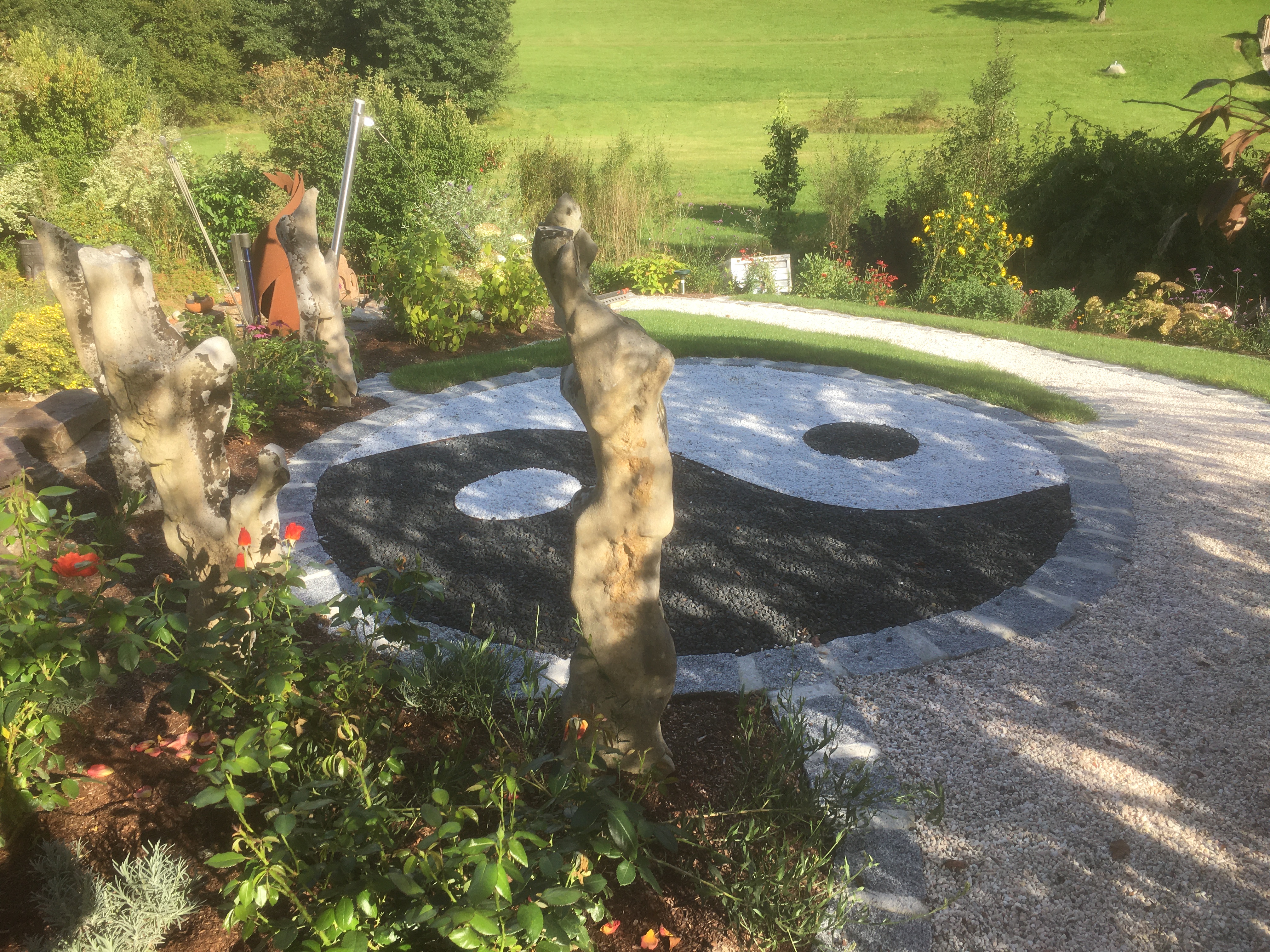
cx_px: 635
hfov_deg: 61.7
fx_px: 1064
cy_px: 476
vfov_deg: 48.2
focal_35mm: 29
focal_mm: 4.15
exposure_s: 1/460
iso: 25
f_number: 2.2
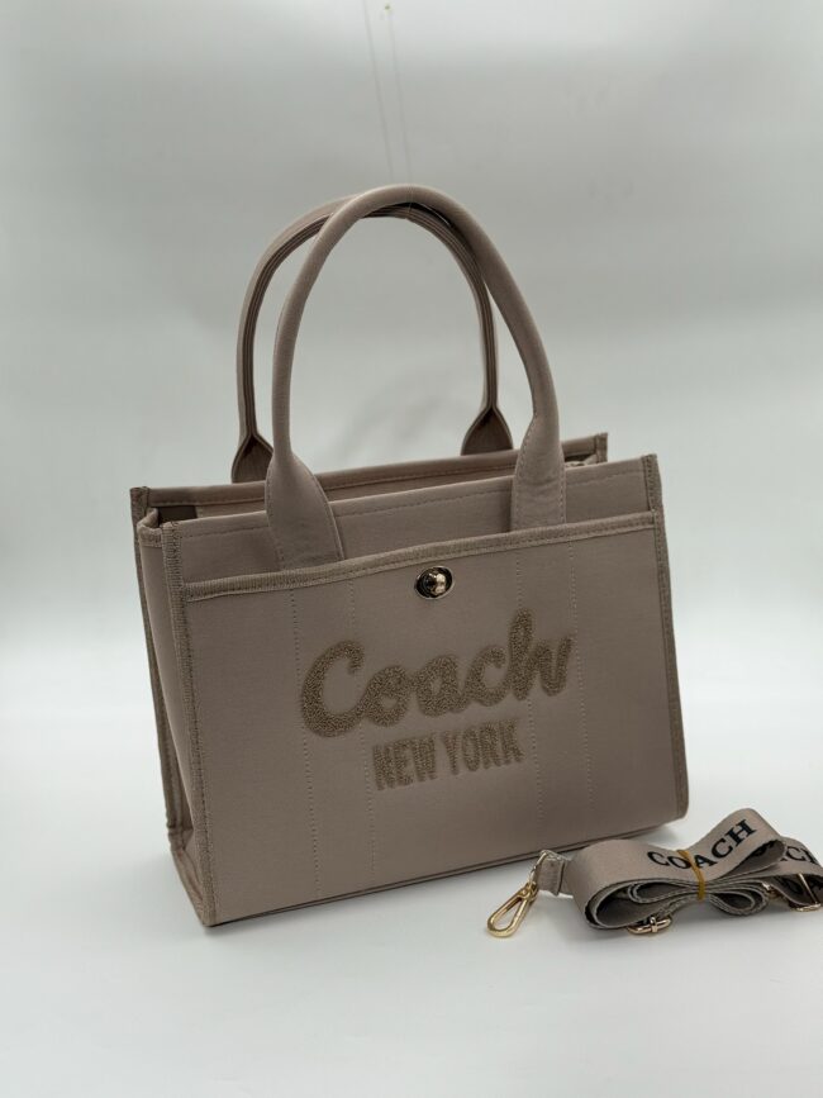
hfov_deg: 30.3
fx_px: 1522
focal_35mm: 48
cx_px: 412
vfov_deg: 39.7
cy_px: 549
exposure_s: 1/1085
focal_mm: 6.76
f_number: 1.78
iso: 80
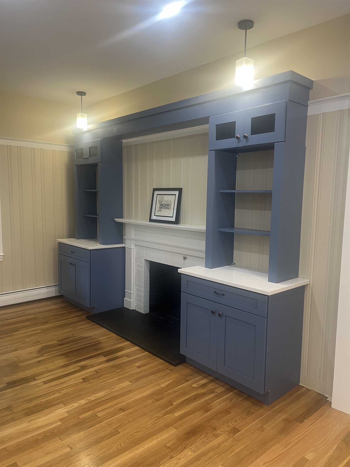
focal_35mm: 26
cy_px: 234
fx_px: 351
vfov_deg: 67.3
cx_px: 175
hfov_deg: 53.1
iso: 100
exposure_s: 1/60
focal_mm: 5.1
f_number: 1.6
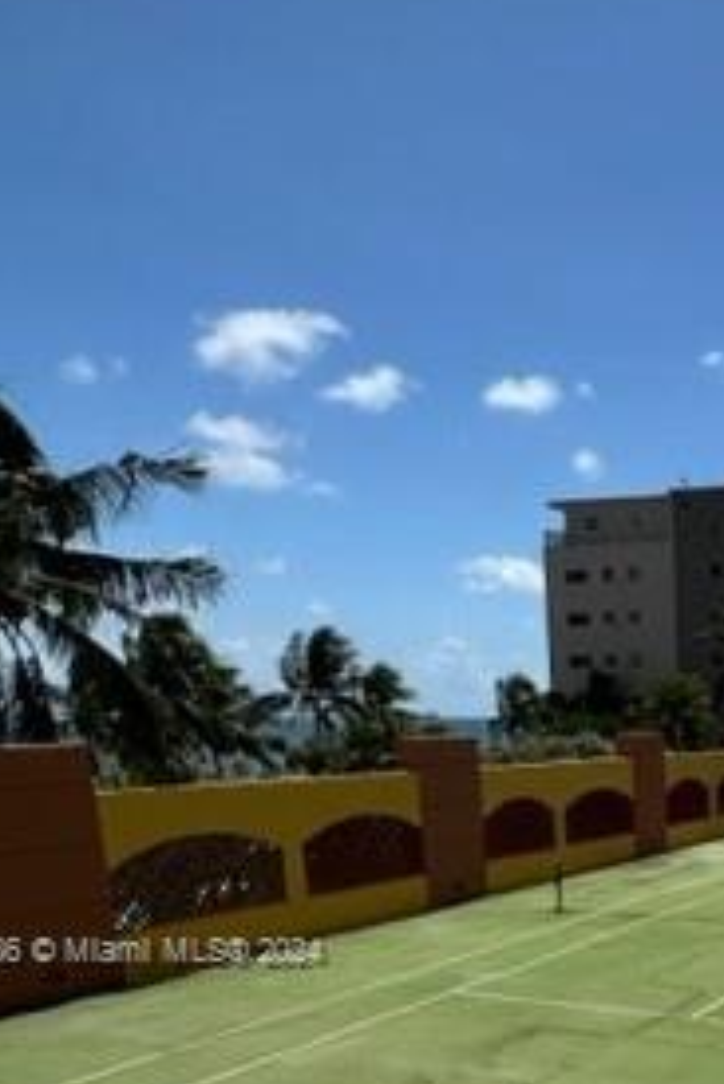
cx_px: 819
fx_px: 1024
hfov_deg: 33.3
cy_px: 953
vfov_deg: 50.2
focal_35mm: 34
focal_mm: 2.22
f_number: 2.2
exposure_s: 1/2959
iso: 50
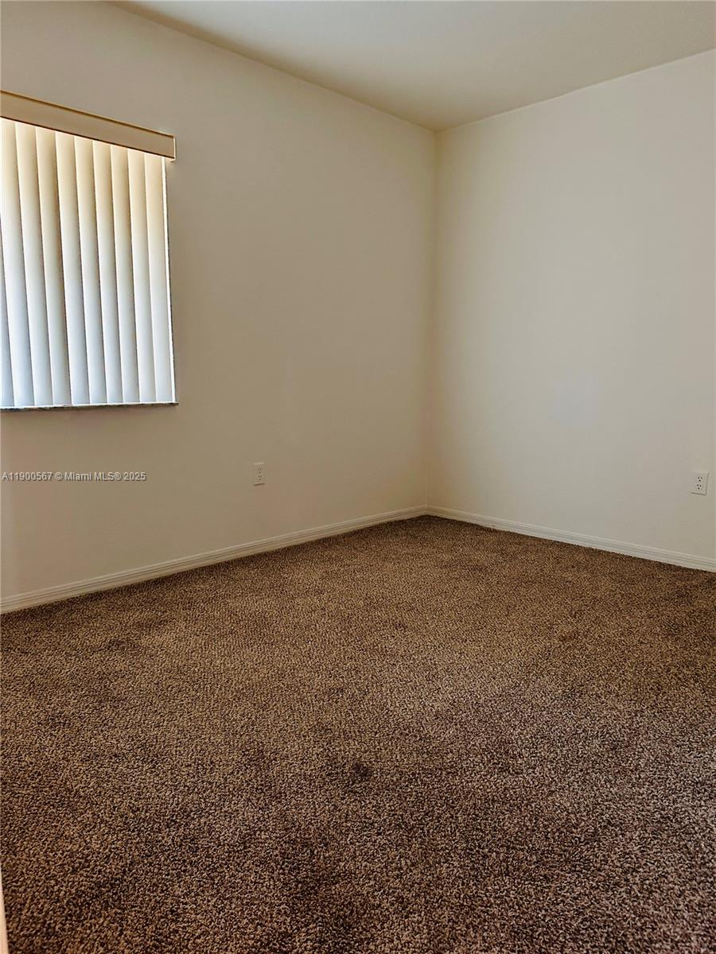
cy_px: 477
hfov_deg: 56.8
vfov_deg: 71.6
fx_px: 662
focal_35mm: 24
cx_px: 358
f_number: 1.78
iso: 800
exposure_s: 1/30
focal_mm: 6.86
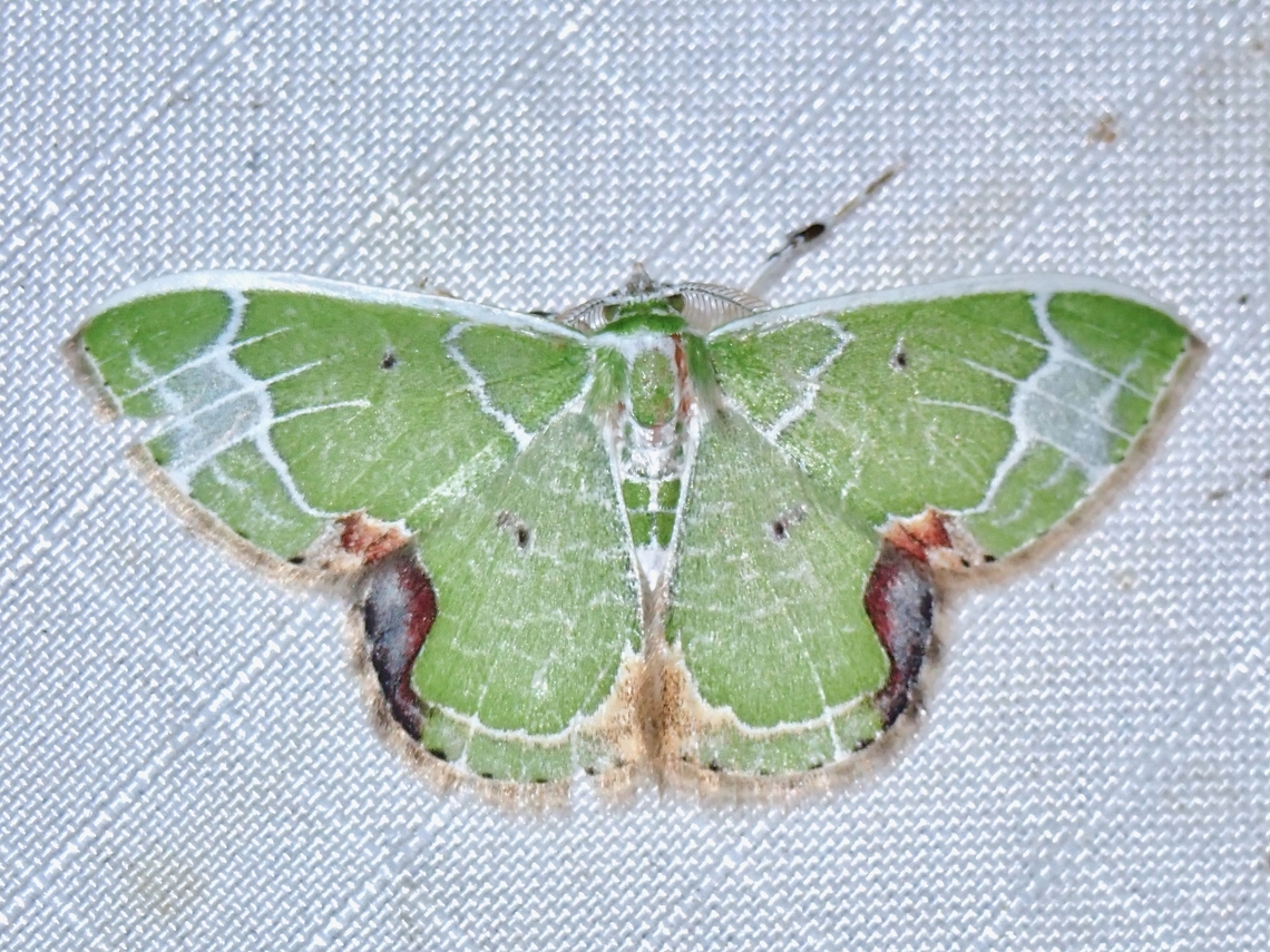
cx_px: 635
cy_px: 476
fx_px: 3669
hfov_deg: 19.6
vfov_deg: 14.8
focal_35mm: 100
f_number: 6.3
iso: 200
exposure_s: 1/200
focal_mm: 18
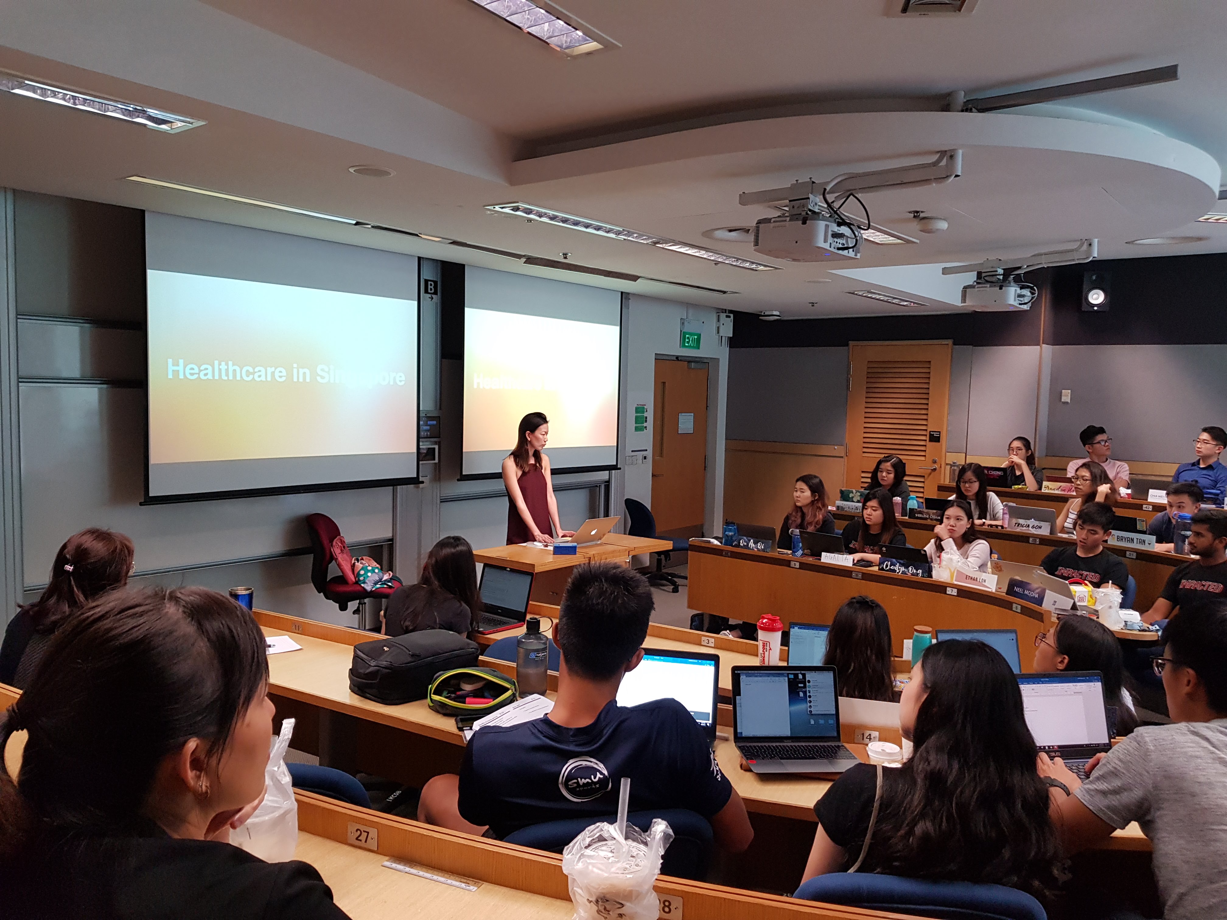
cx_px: 614
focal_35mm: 26
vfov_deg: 53.1
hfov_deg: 67.3
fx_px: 922
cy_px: 460
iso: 200
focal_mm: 4.2
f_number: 1.7
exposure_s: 1/50
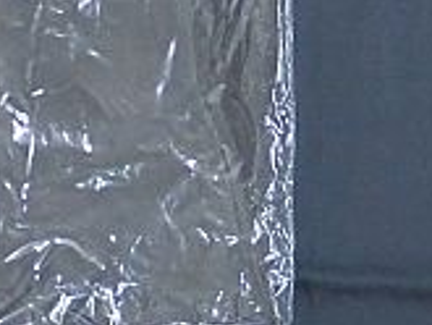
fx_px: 2598
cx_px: 531
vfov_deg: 7.0
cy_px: -183
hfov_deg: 9.4
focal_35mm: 208
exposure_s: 1/30
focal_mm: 7.86
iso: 800
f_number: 2.9
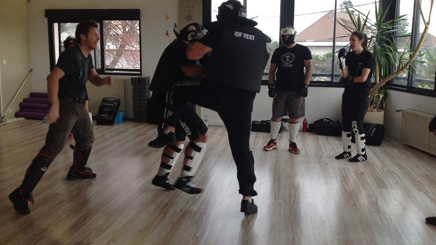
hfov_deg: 51.6
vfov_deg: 30.4
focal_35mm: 39
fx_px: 451
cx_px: 215
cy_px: 107
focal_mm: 4.28
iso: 80
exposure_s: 1/120
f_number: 2.4
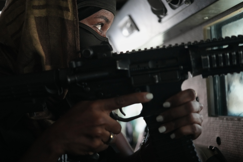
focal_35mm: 50
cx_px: 122
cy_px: 81
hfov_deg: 39.6
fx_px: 338
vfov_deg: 27.0
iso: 4000
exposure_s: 1/200
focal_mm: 50
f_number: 2.8
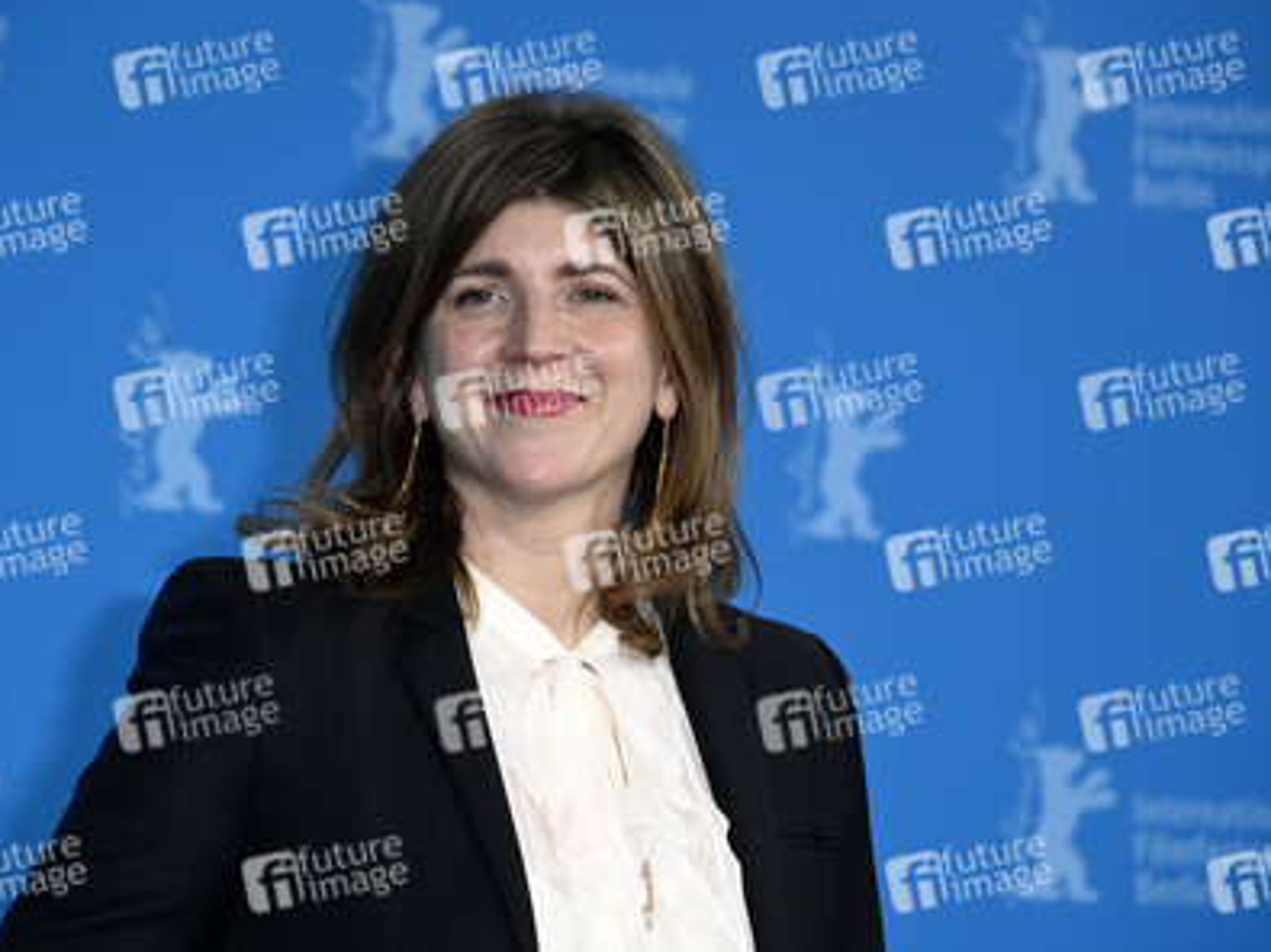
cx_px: 561
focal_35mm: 159
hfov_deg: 12.4
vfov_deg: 9.3
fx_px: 5836
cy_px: 473
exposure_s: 1/250
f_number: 5.6
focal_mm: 145
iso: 1250
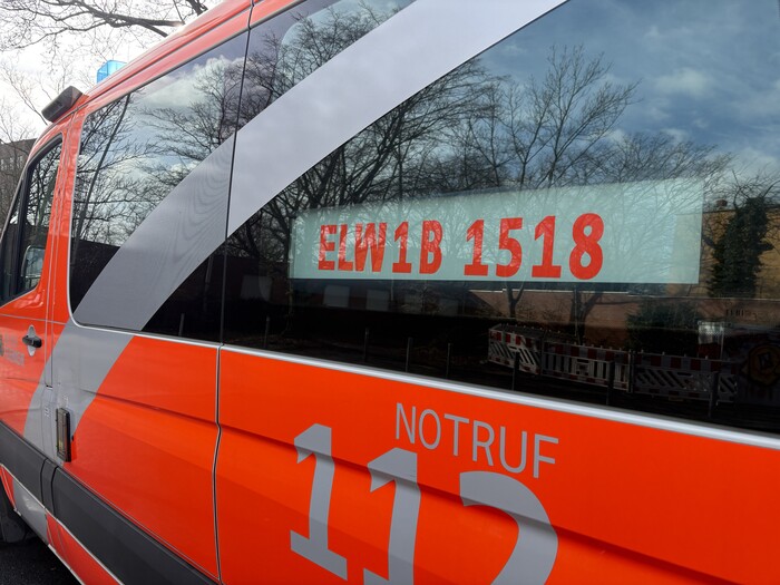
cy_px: 292
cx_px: 390
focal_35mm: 26
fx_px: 586
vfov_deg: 53.1
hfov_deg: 67.3
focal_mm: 5.96
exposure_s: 1/1117
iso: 50
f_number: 1.6
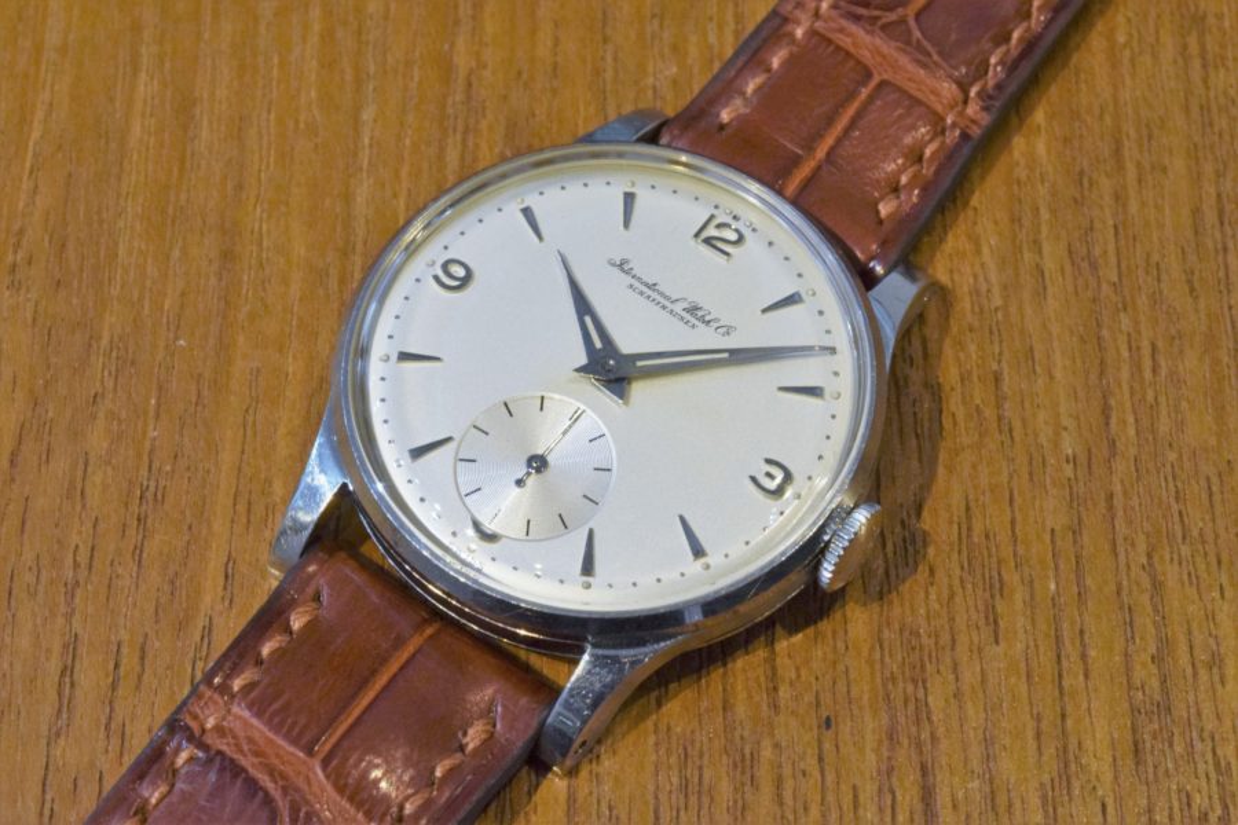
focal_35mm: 72
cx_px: 619
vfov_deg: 18.9
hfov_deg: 28.1
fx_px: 2476
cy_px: 412
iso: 1600
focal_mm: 48
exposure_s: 1/30
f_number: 20
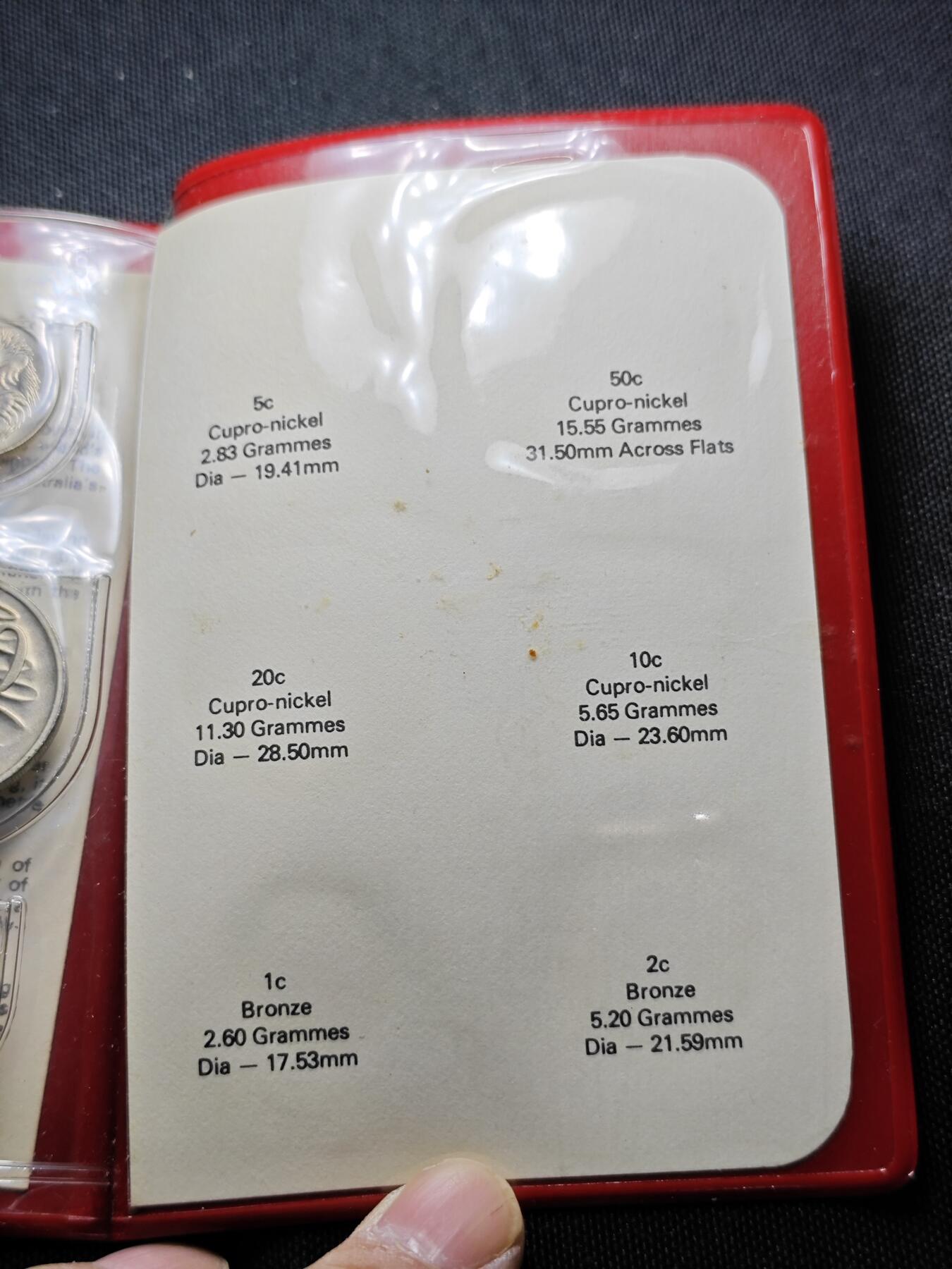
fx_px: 1797
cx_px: 476
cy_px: 634
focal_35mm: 49
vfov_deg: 38.9
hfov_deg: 29.7
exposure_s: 1/177
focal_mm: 5.84
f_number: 1.6
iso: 50
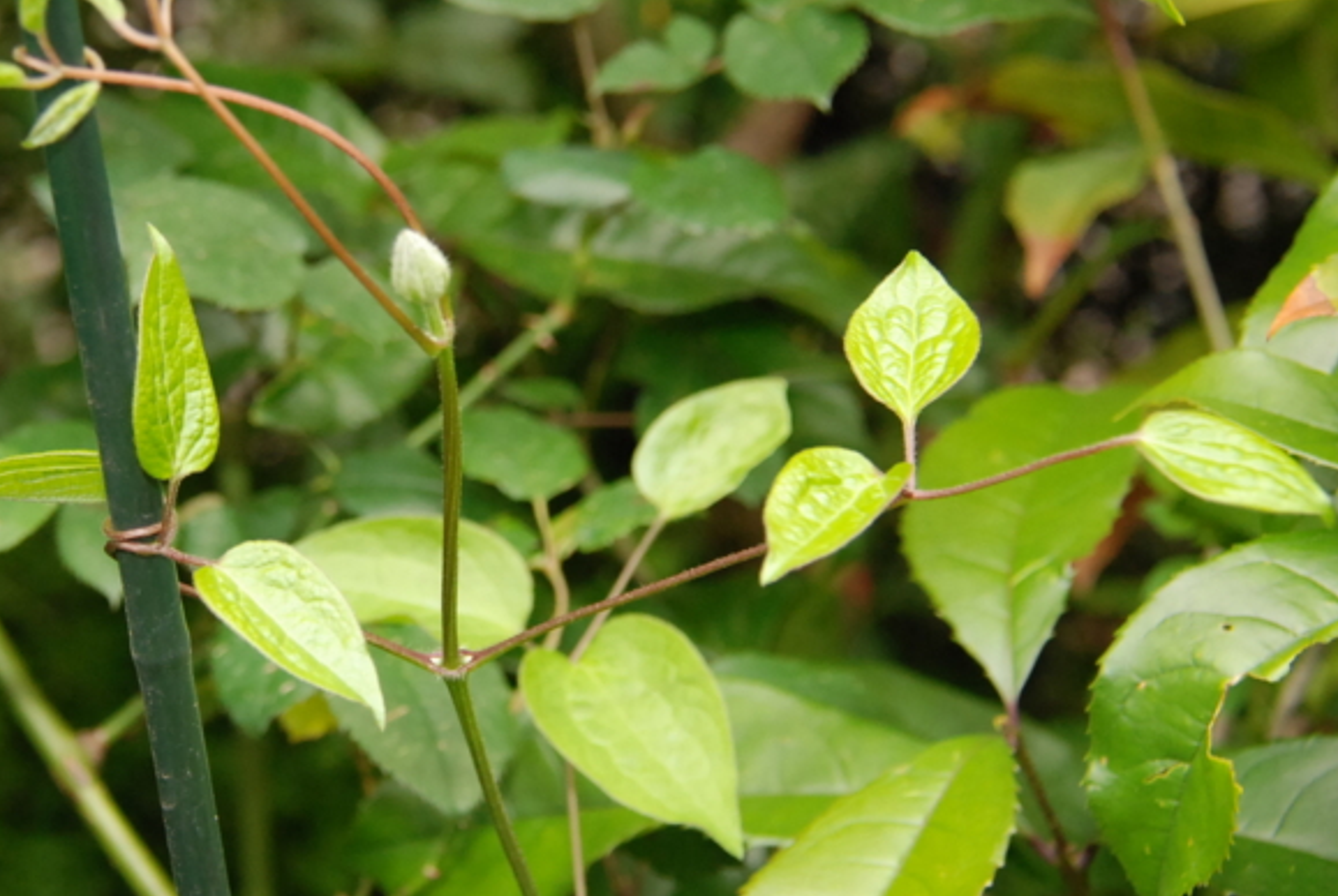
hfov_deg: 14.5
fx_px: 5248
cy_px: 339
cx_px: 416
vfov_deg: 9.8
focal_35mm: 141
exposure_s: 1/60
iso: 800
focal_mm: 68
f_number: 7.1
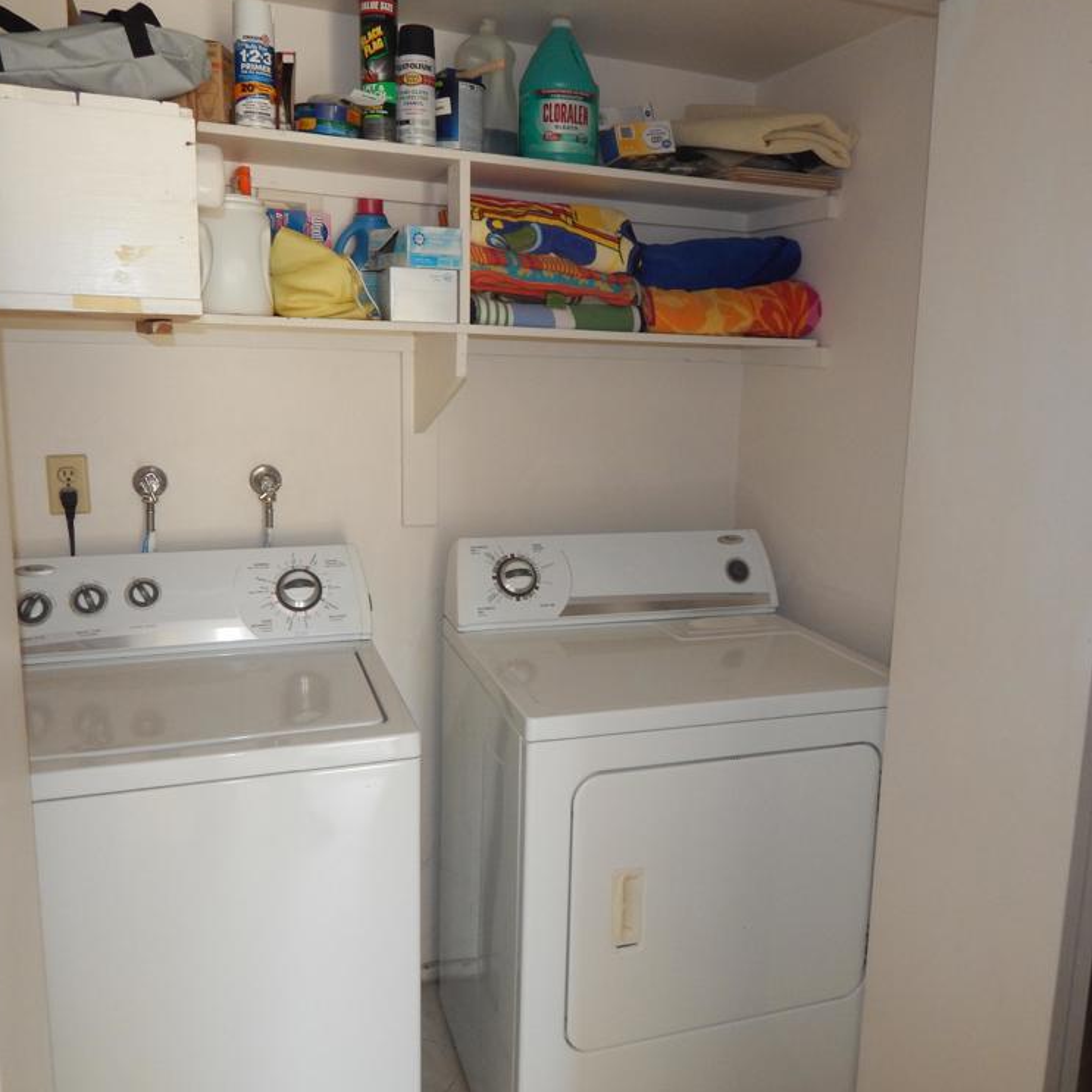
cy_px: 529
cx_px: 576
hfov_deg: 57.3
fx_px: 999
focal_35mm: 28
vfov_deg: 57.3
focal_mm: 4
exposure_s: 1/30
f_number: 3
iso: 200
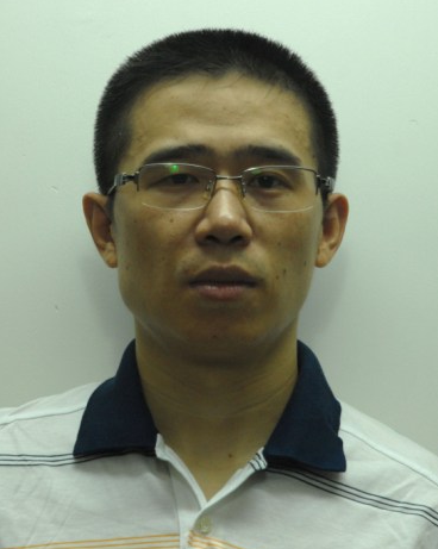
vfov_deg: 12.6
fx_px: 2482
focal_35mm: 153
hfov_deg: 10.1
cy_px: 316
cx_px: 220
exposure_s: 1/30
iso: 320
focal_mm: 90
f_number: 5.6
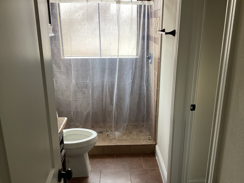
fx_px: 219
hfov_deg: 58.4
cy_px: 92
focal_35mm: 31
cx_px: 122
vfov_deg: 45.4
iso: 64
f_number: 2.4
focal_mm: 3.3
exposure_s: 1/50
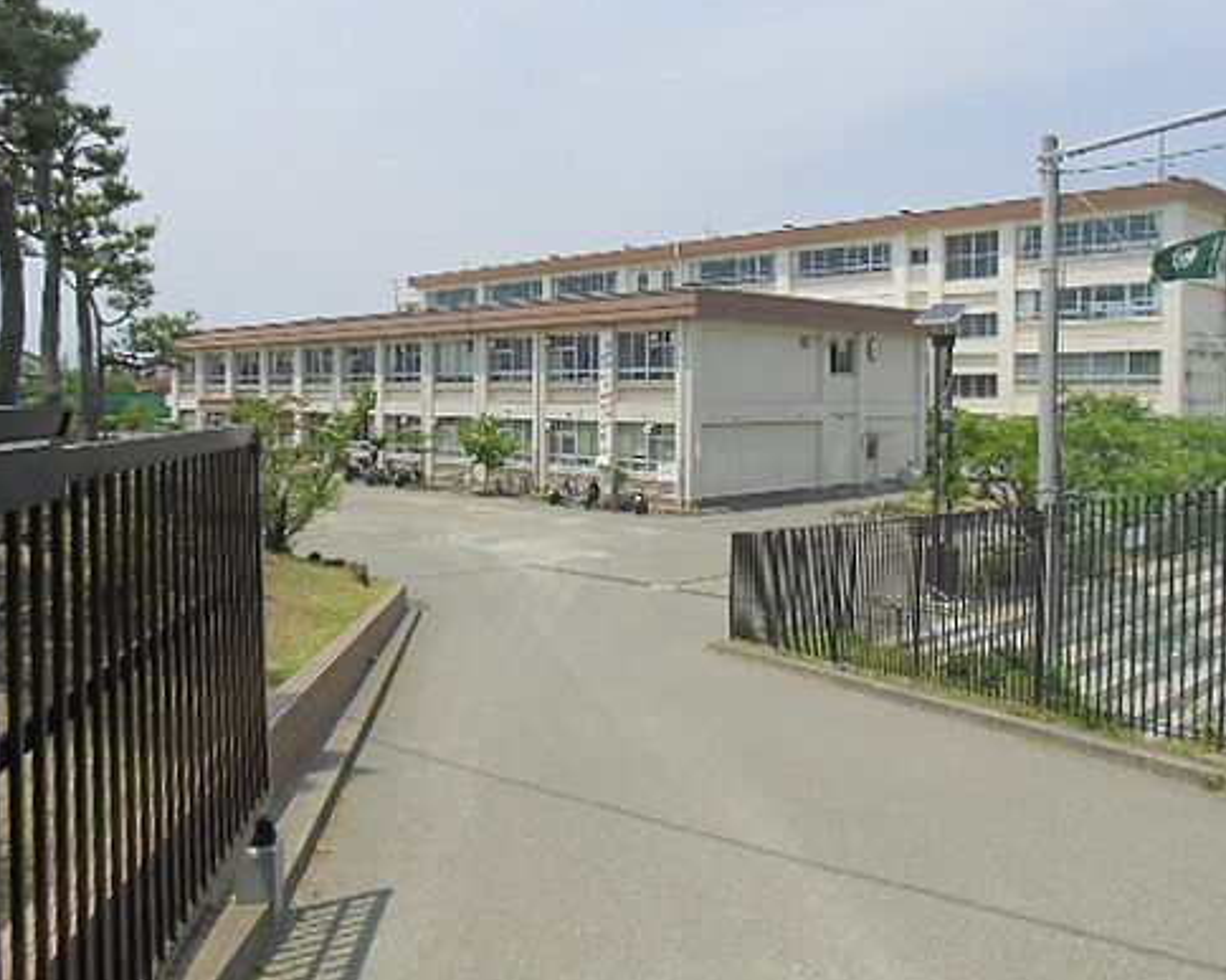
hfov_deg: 58.8
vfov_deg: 48.3
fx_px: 1088
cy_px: 414
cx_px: 636
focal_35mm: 30
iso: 64
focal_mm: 4.24
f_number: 7.9
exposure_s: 1/200
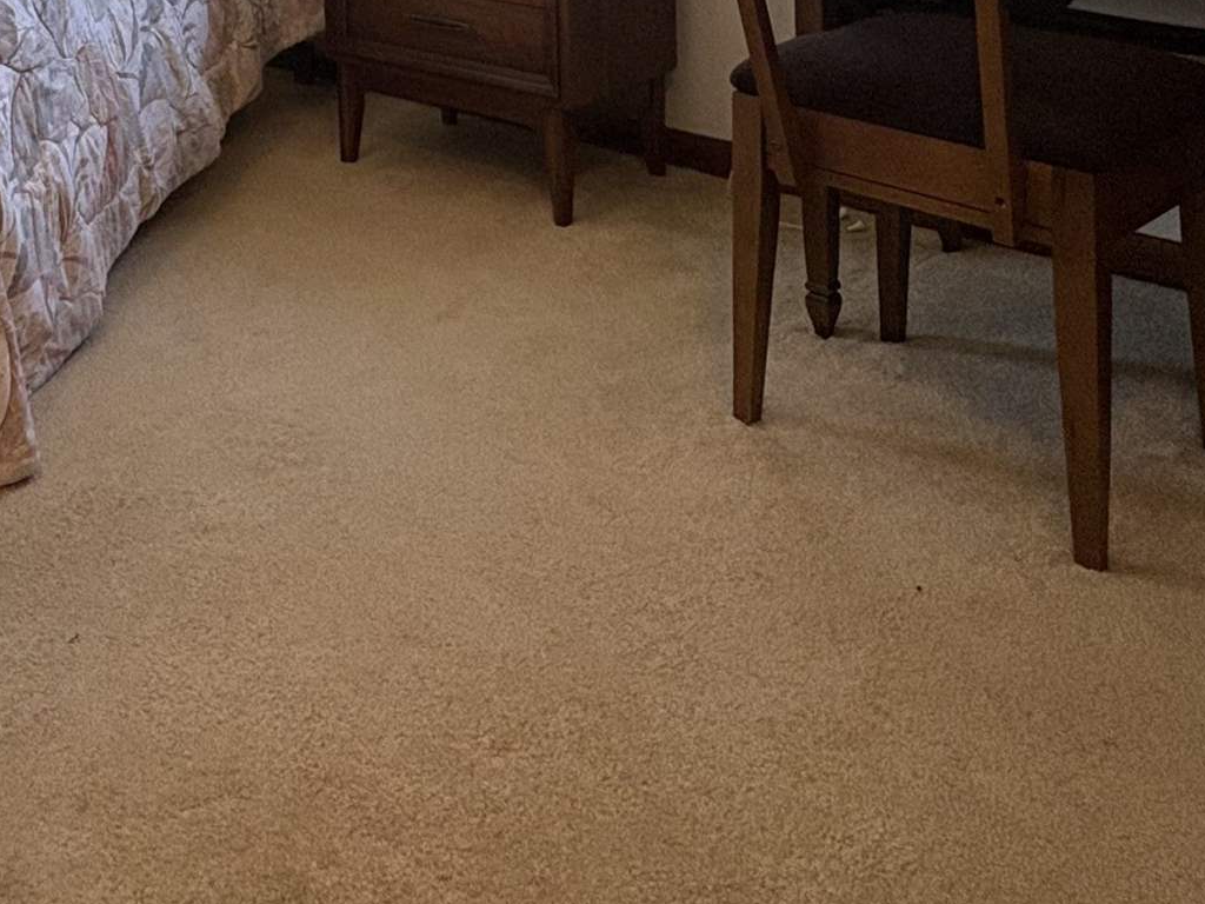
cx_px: 241
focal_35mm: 42
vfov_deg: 28.7
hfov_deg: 42.8
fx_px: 1462
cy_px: -240
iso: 200
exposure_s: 1/120
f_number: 2.2
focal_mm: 2.22
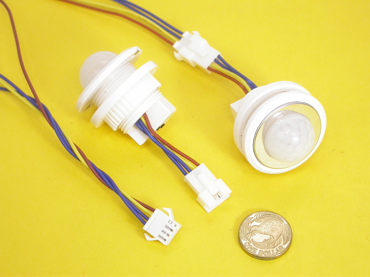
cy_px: 138
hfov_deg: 23.6
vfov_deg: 17.8
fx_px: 887
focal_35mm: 83
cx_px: 185
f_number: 3.6
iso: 100
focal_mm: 17.3
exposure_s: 1/50.6
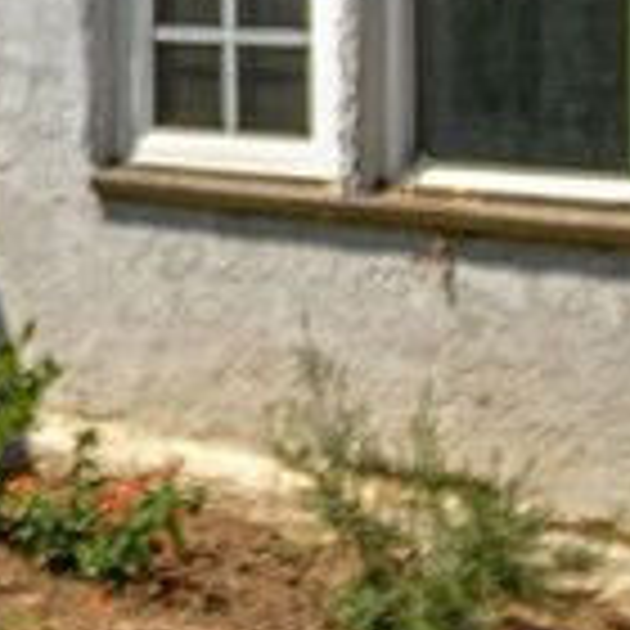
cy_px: -79
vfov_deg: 18.0
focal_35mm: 93
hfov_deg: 16.5
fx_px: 1915
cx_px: -392
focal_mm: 10
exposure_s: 1/200
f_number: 5
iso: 100
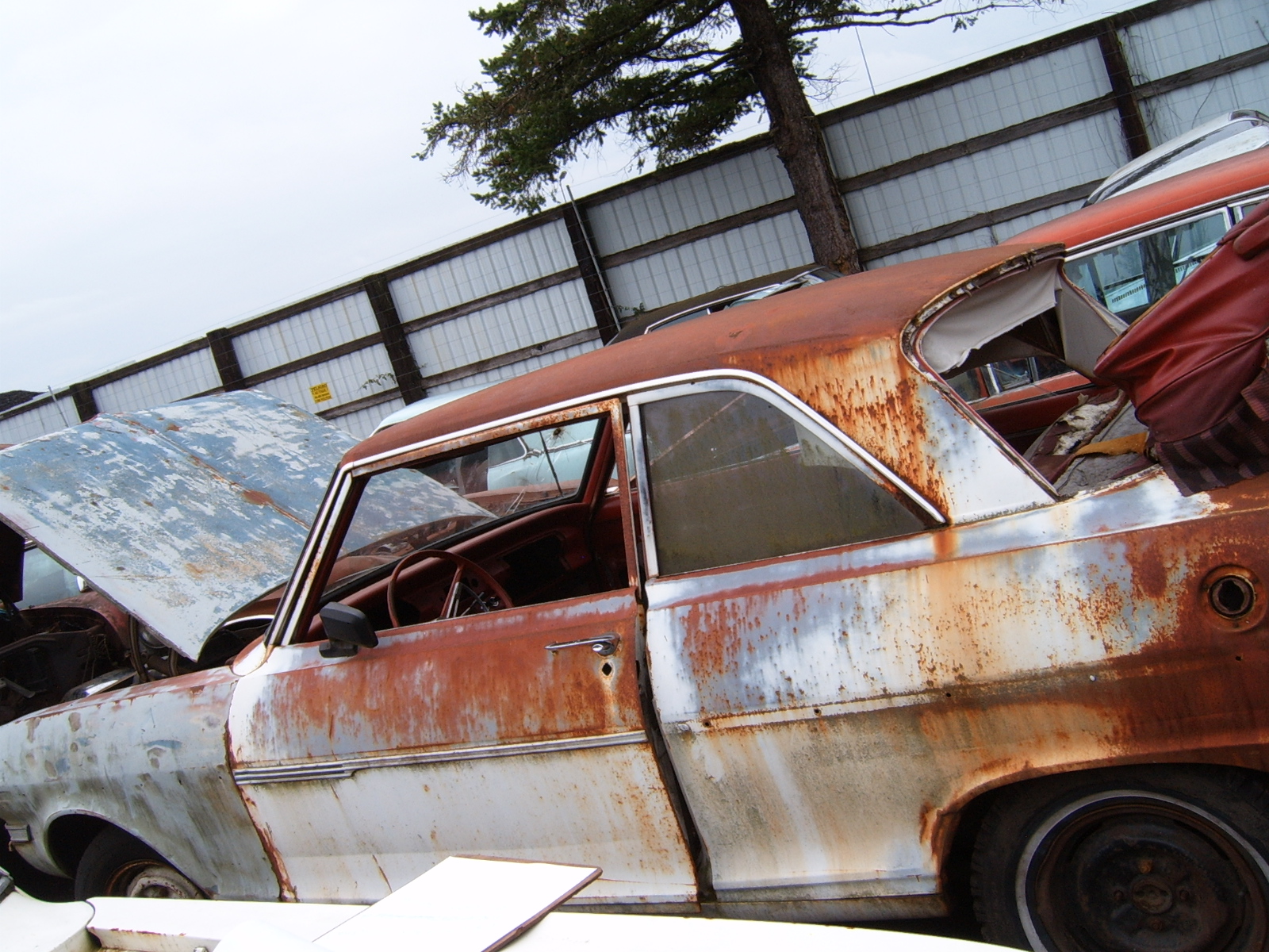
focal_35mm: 37
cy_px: 476
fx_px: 1356
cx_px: 634
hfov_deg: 50.1
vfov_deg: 38.7
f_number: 6
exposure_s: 1/60
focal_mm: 6.2
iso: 63
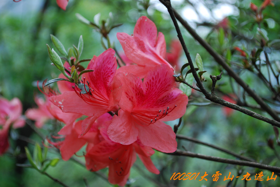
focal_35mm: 69
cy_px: 94
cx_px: 140
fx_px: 537
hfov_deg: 29.2
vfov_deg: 19.8
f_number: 5.3
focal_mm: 46
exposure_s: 1/60
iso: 200
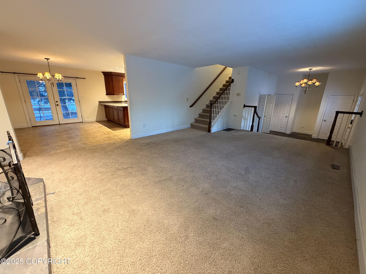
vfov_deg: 85.7
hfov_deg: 102.1
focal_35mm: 14
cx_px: 183
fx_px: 148
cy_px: 137
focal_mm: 2.22
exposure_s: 1/60
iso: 500
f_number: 2.2
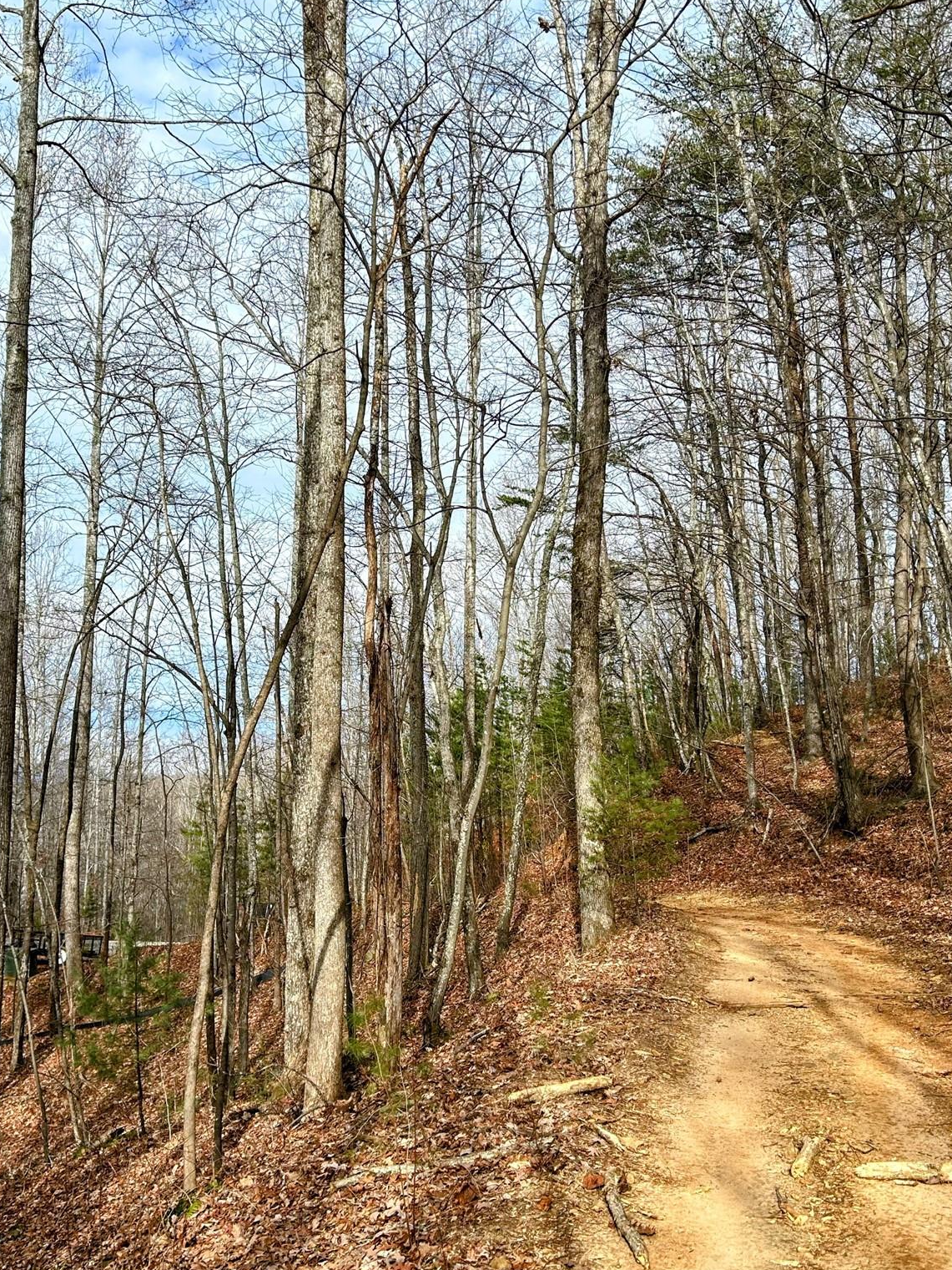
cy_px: 632
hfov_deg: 40.6
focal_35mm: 35
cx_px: 416
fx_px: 1283
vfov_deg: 52.6
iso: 50
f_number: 1.5
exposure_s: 1/2762
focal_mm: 5.7
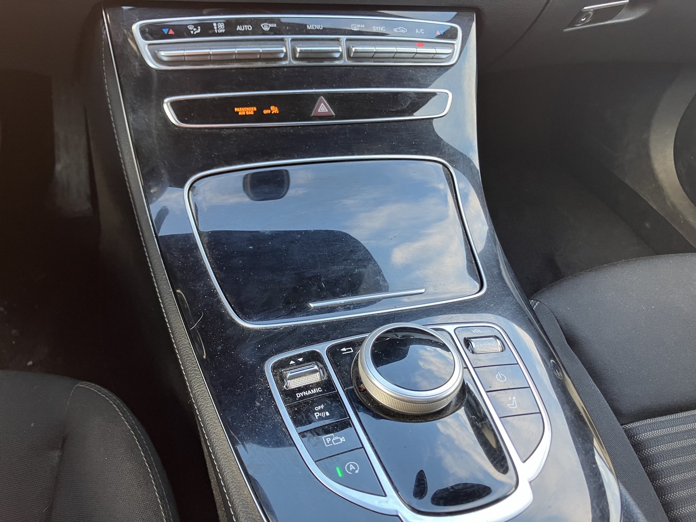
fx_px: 563
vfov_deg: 49.7
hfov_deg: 63.4
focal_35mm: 28
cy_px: 261
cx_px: 348
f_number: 1.8
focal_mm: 3.99
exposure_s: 1/50
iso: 80
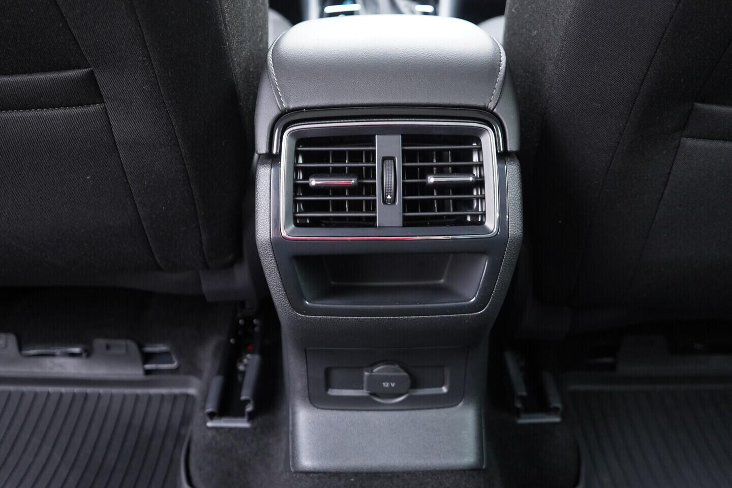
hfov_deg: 53.1
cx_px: 366
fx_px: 732
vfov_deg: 36.9
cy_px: 244
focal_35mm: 36
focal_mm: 24
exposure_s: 1/40
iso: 1600
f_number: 2.8
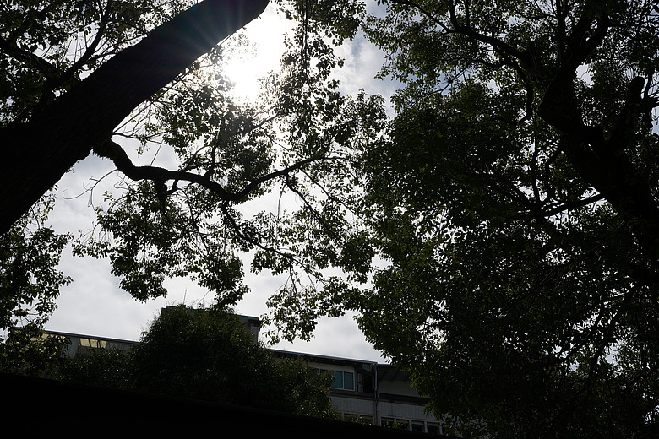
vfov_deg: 37.9
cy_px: 220
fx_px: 641
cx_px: 330
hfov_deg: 54.4
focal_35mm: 35
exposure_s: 1/1250
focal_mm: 35
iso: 100
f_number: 8
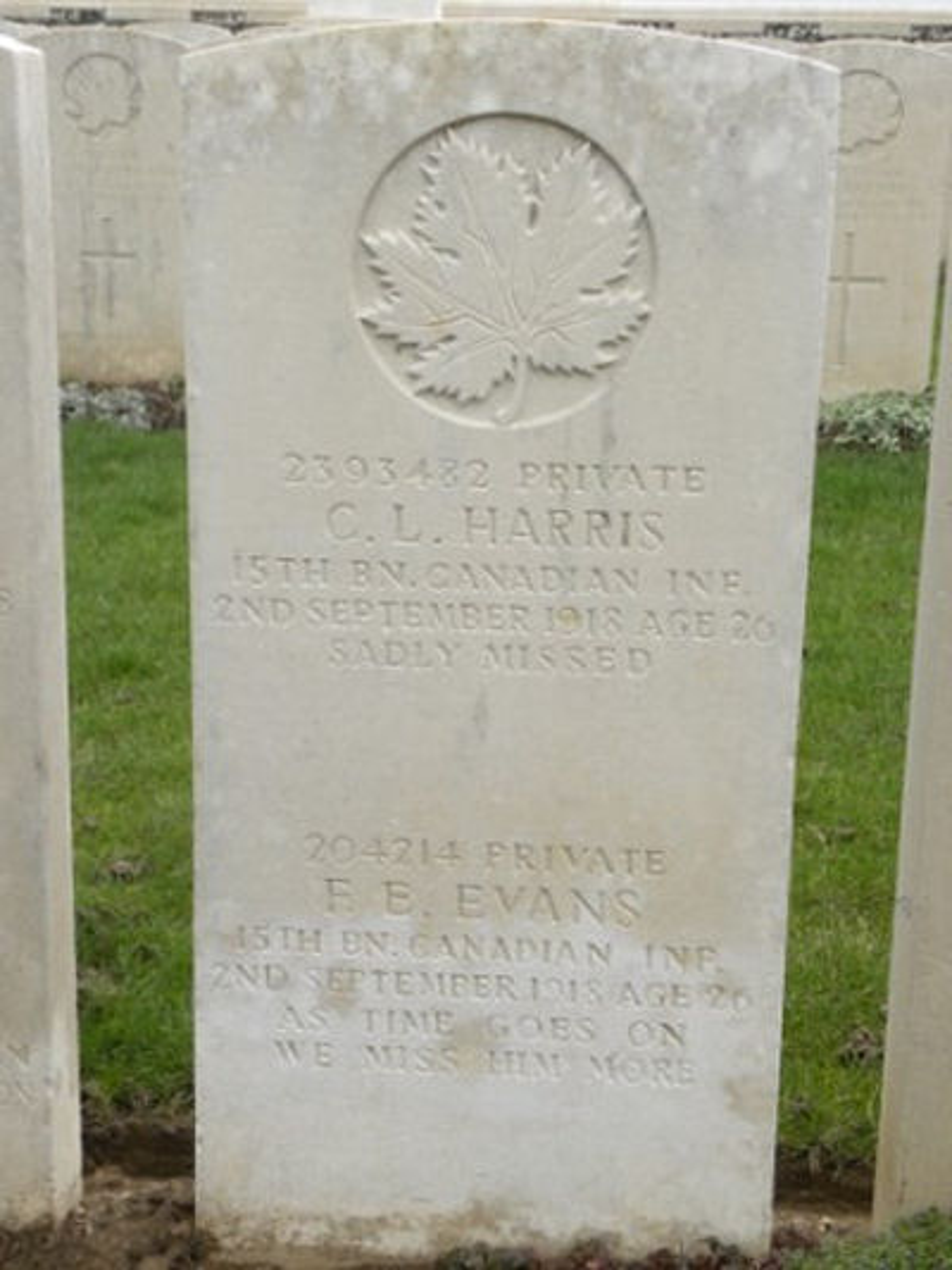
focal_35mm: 58
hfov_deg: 25.2
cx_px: 476
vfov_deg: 33.2
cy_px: 635
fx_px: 2126
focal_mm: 10.3
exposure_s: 1/104
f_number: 3.5
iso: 64
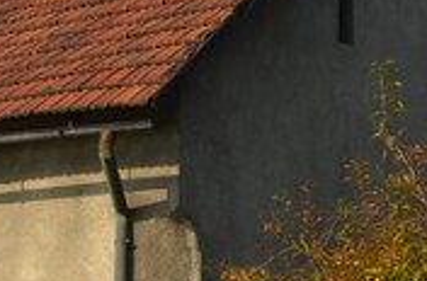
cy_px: 380
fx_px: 2009
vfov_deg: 7.9
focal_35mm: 170
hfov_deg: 11.5
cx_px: -257
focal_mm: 22
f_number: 8
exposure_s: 1/250
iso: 100
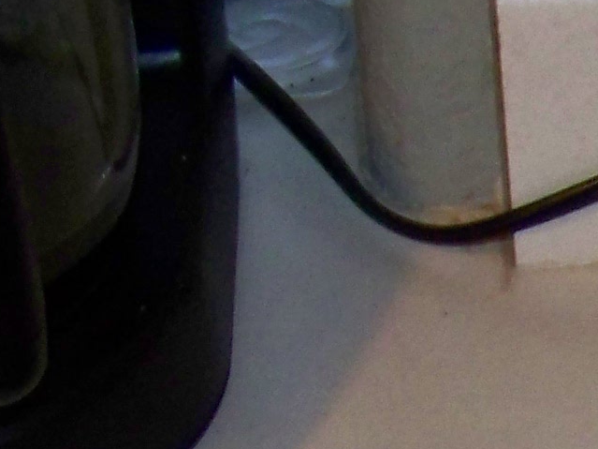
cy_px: 830
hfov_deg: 11.0
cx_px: 914
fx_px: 2988
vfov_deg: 8.2
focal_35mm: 173
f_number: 2.8
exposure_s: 1/30
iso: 200
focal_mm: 5.85
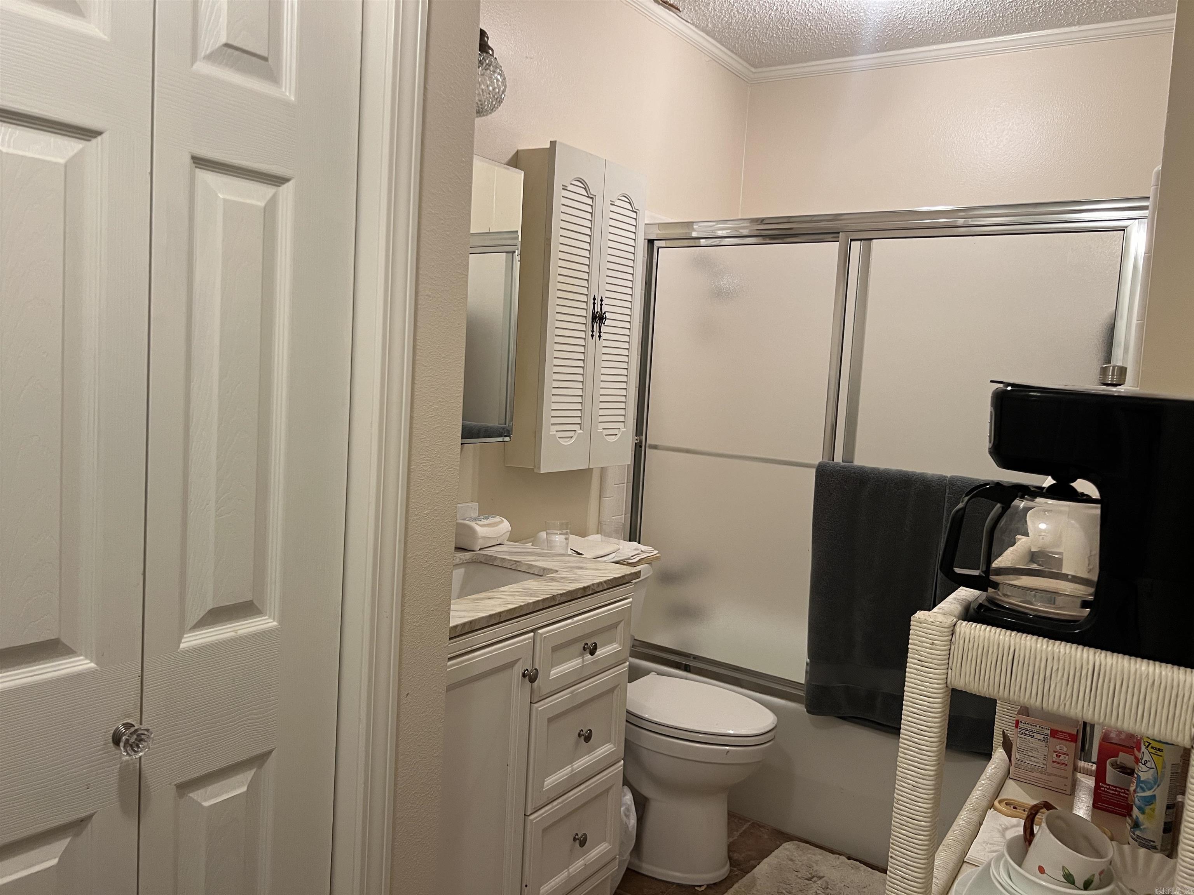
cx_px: 597
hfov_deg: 67.3
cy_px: 448
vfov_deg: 53.1
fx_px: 897
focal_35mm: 26
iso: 80
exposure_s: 1/60
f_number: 1.5
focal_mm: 5.7
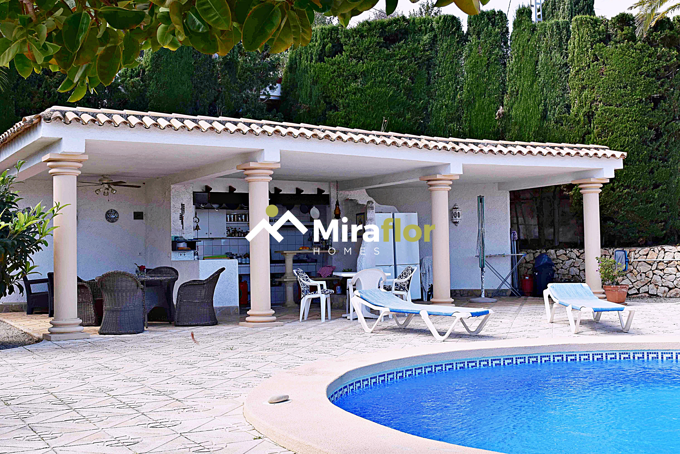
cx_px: 340
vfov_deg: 29.9
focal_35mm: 45
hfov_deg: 43.6
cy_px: 227
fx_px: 850
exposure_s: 1/400
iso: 400
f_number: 11
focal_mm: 30
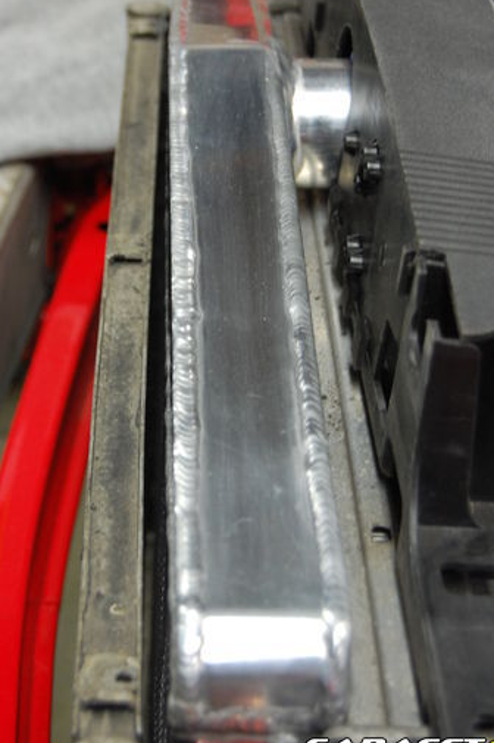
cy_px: 290
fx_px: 1566
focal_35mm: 76
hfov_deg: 17.9
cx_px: 243
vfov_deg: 26.6
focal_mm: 40
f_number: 5
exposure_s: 1/20
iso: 800
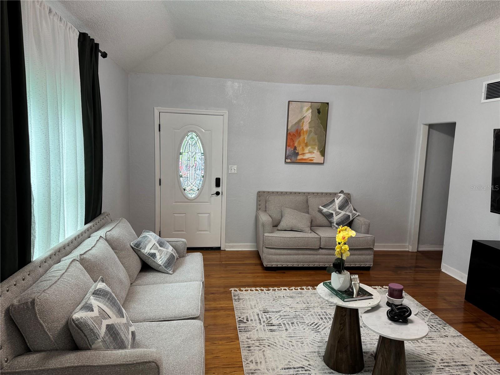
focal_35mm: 24
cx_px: 250
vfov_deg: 56.8
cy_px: 188
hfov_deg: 71.6
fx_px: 347
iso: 200
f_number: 1.78
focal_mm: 6.76
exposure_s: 1/120
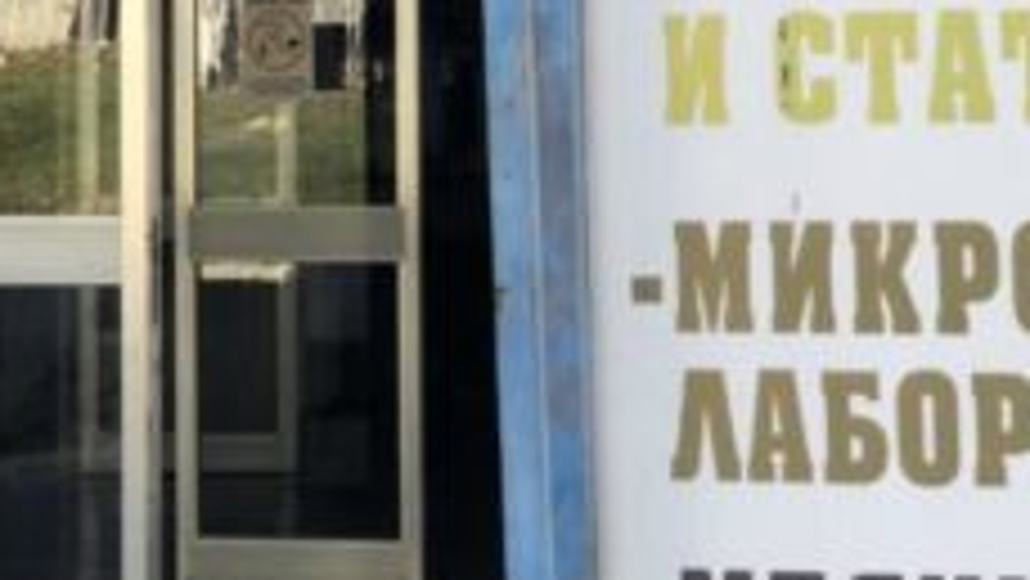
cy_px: -265
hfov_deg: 12.4
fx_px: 4699
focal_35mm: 172
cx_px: 148
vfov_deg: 7.0
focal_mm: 6
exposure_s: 1/100
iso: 16
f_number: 2.4
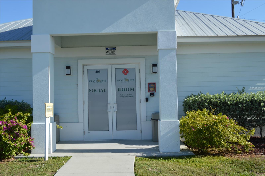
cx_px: 132
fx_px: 287
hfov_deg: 49.6
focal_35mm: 39
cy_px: 88
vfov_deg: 34.1
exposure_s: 1/250
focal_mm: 26
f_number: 8
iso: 100
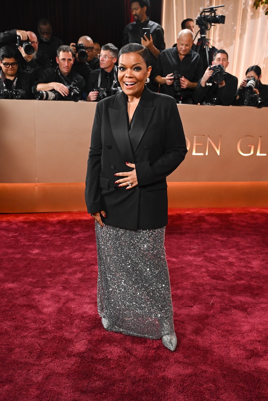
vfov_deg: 58.7
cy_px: 200
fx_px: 357
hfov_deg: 41.1
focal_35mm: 32
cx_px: 134
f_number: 4.5
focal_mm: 32
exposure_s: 1/200
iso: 2000
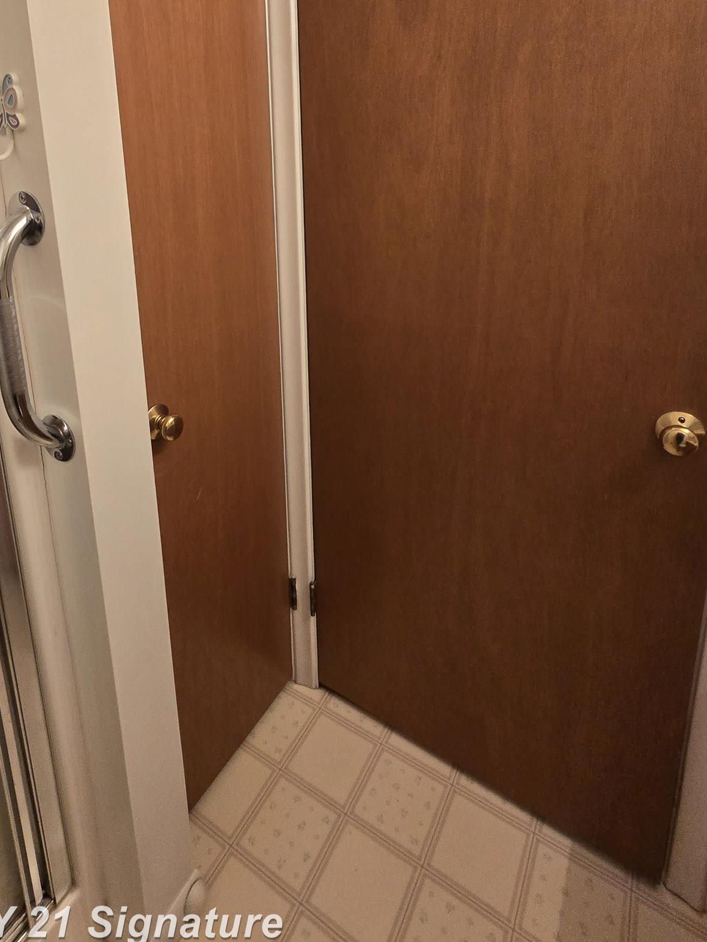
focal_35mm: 19
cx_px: 274
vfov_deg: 81.4
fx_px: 517
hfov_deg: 67.8
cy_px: 304
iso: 250
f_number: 2.2
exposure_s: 1/60
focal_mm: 2.2
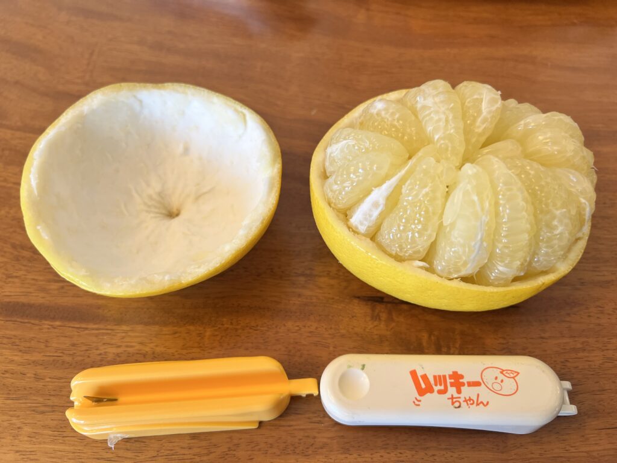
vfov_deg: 53.1
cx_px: 308
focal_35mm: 26
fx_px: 463
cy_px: 232
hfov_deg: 67.3
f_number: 1.5
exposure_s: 1/121
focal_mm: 5.7
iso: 100
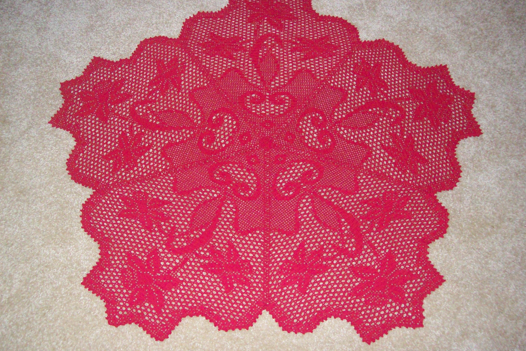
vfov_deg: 35.0
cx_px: 265
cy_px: 168
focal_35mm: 38
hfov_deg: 50.7
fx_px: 555
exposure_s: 1/128
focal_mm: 6
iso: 400
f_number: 2.7
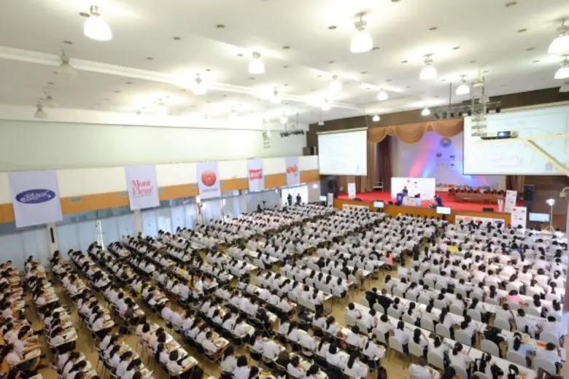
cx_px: 284
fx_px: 269
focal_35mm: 17
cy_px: 190
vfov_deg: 70.4
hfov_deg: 93.3
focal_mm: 11
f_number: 4
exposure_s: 1/125
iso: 3200
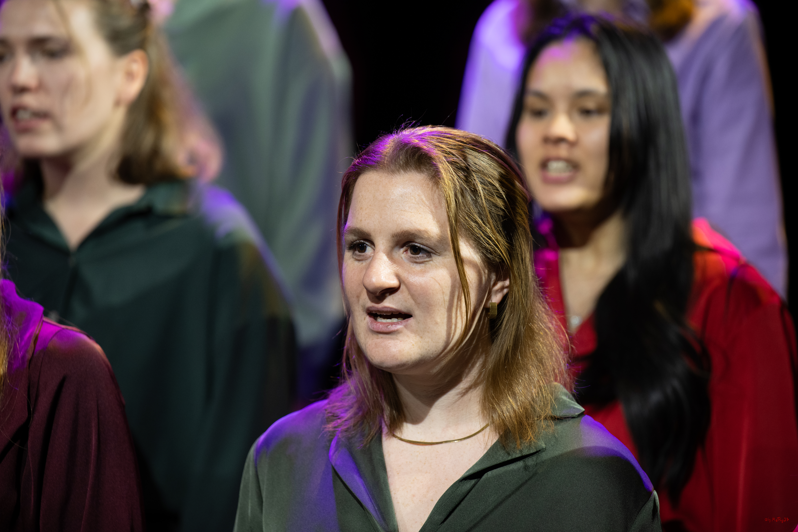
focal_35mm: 200
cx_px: 399
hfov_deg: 10.3
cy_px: 266
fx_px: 4433
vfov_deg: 6.9
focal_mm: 200
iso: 1000
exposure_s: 1/125
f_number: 3.5
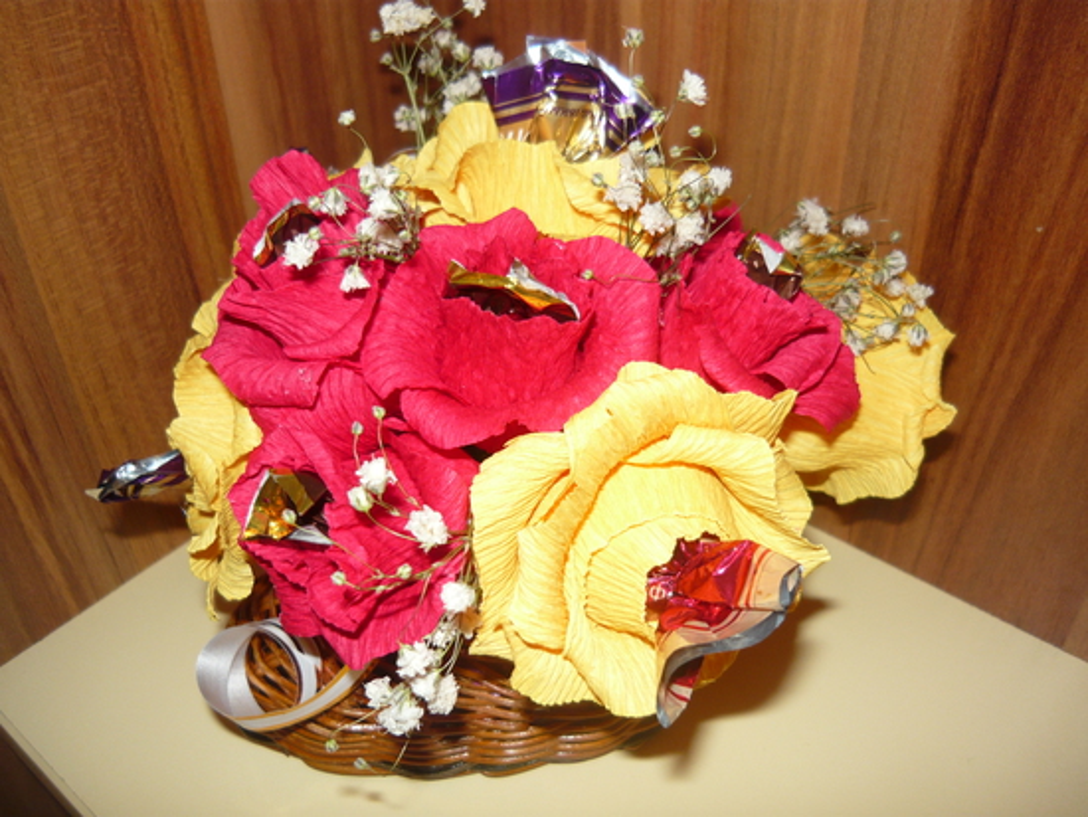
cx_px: 544
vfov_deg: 43.0
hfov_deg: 55.3
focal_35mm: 33
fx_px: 1038
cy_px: 408
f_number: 2.8
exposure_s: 1/30
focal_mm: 5.5
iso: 100
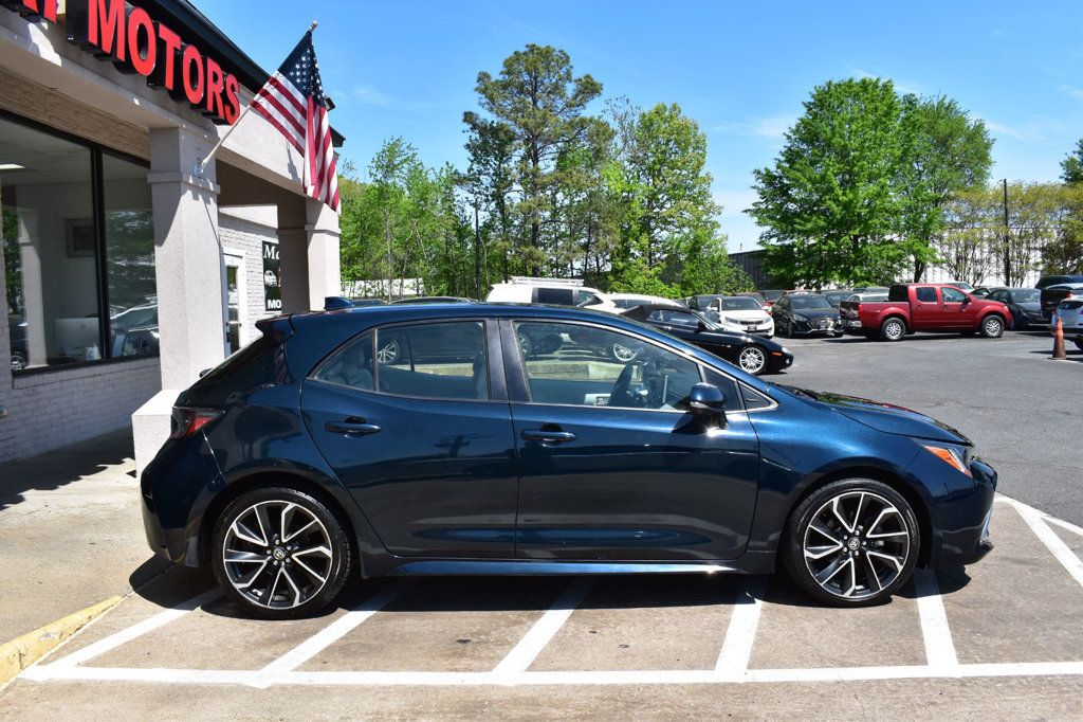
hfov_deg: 61.9
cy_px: 361
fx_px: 902
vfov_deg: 43.6
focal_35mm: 30
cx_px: 542
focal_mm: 20
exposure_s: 1/500
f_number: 11
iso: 400
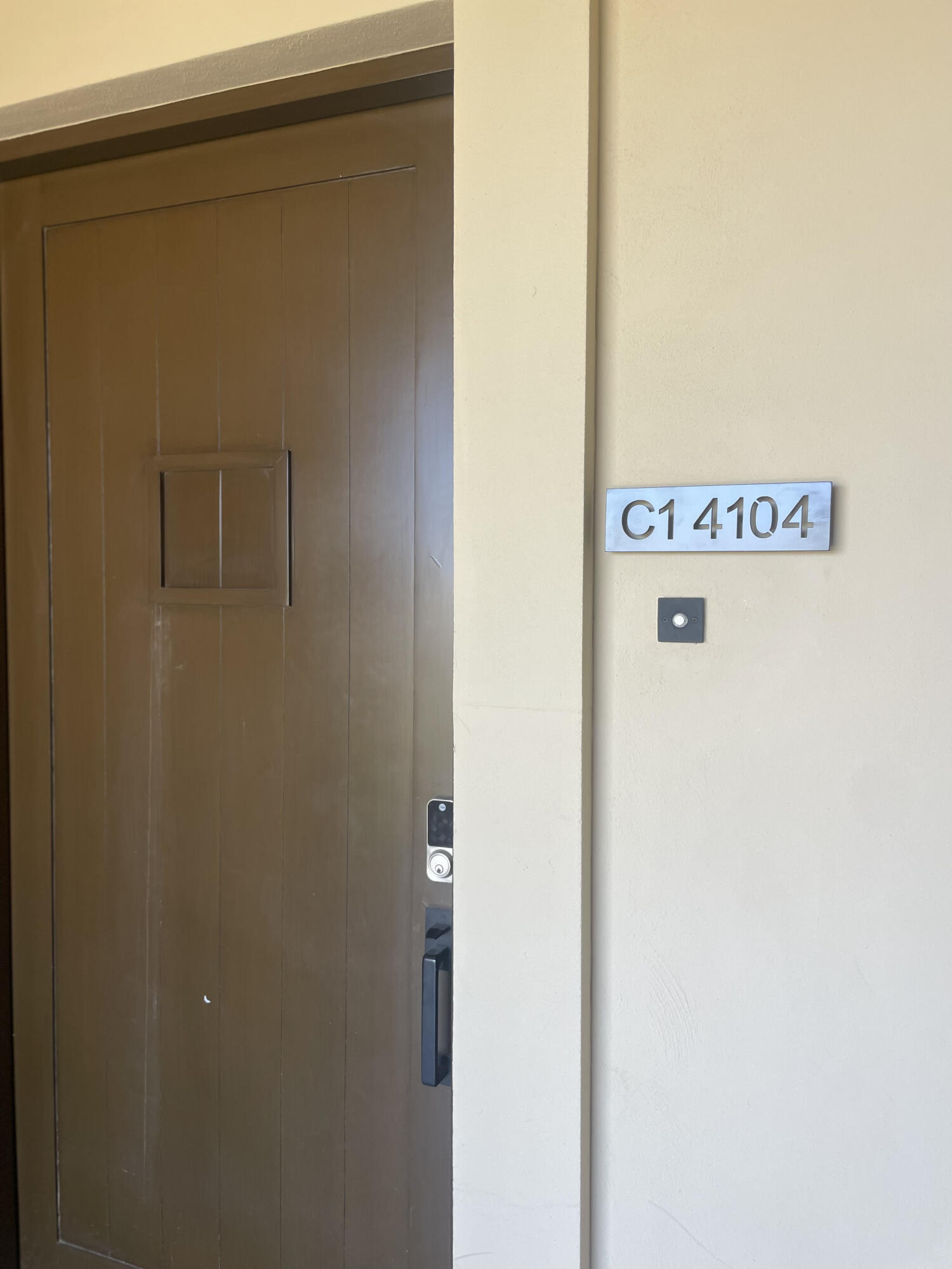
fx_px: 953
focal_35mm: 26
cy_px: 634
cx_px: 476
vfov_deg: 67.3
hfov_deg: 53.1
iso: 50
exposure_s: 1/121
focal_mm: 4.2
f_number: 1.6
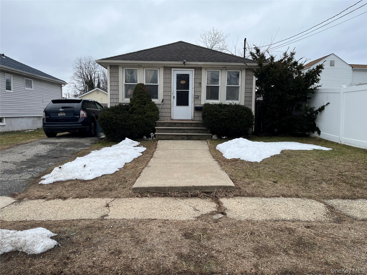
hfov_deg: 67.3
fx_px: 276
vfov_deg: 53.1
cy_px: 138
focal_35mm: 26
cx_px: 184
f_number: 1.6
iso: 50
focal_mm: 5.1
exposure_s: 1/2062
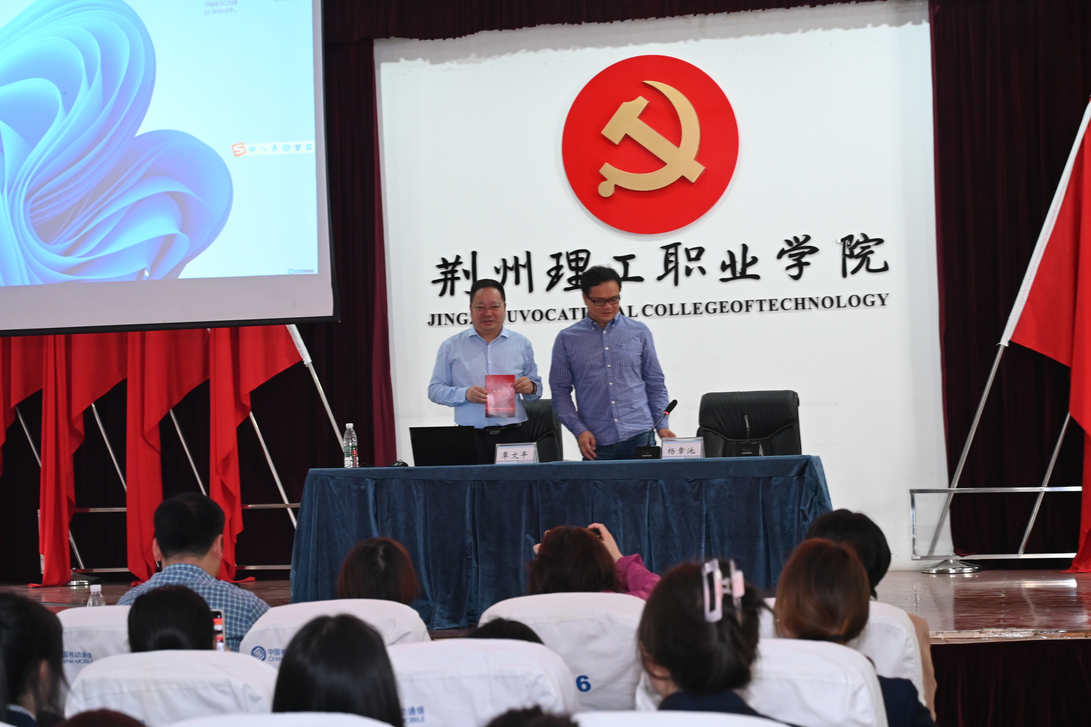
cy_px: 366
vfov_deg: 20.6
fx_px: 2000
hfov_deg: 30.5
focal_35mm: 66
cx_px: 538
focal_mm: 65
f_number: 5.6
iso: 3200
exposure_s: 1/80
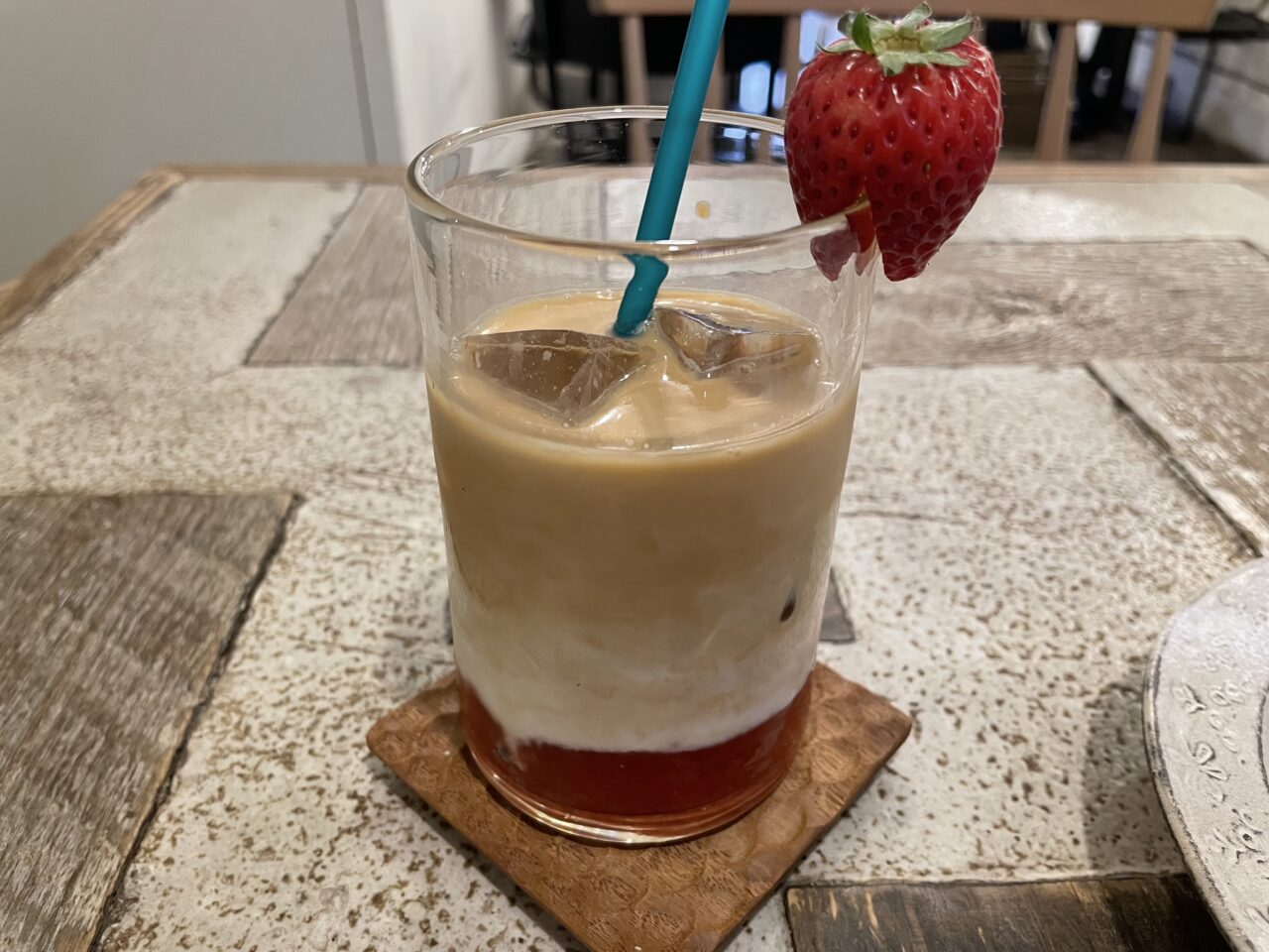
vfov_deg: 53.1
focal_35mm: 26
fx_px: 953
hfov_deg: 67.3
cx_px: 634
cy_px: 476
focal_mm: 4.2
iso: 250
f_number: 1.6
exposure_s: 1/50
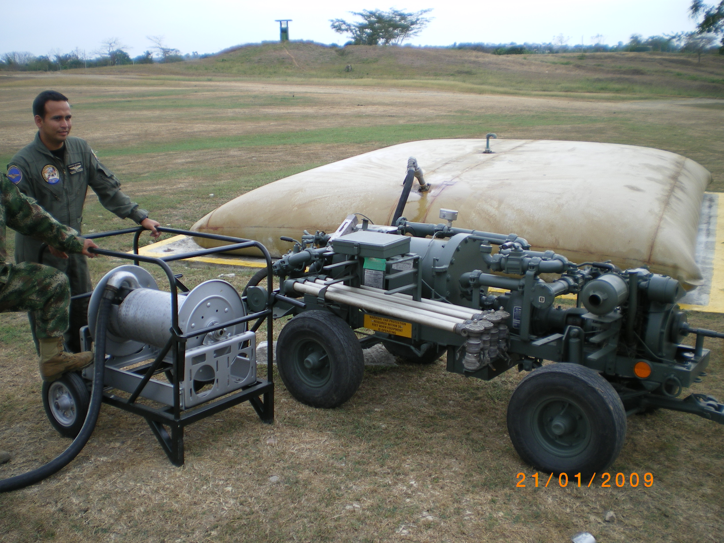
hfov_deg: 51.4
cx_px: 362
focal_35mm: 36
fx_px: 753
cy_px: 272
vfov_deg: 39.7
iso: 50
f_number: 3.1
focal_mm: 6.3
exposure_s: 1/80
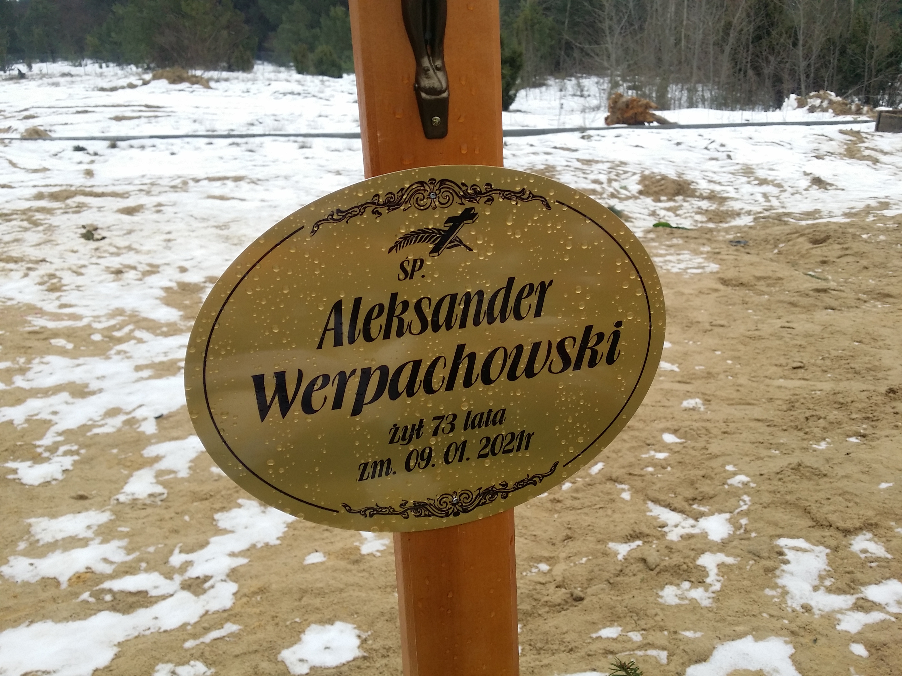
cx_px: 451
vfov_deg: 45.4
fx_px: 808
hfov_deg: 58.4
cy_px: 338
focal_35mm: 31
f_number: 2.2
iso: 50
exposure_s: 1/140
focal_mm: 4.13
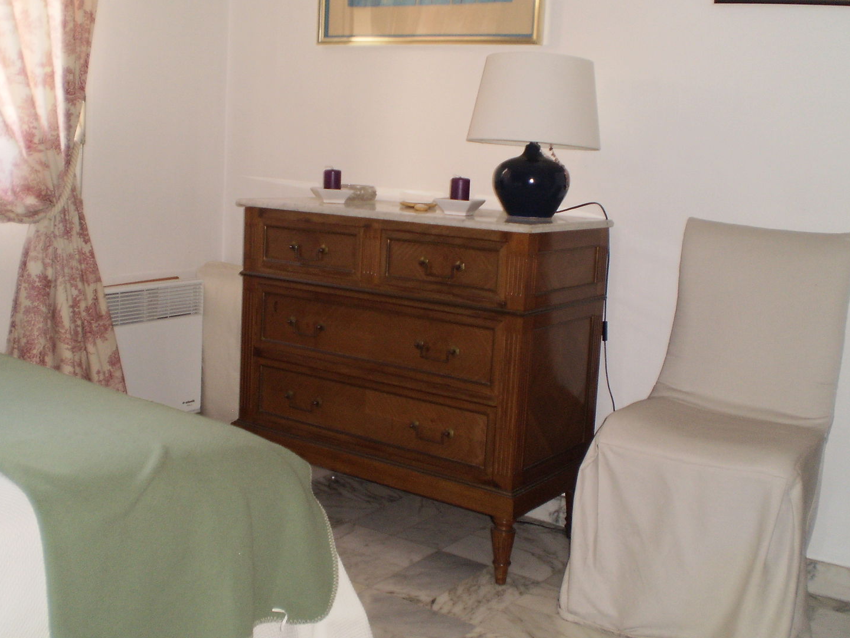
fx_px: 982
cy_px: 287
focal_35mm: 40
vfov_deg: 35.9
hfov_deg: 46.8
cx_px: 393
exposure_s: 1/30
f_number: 3.1
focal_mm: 6.3
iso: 125
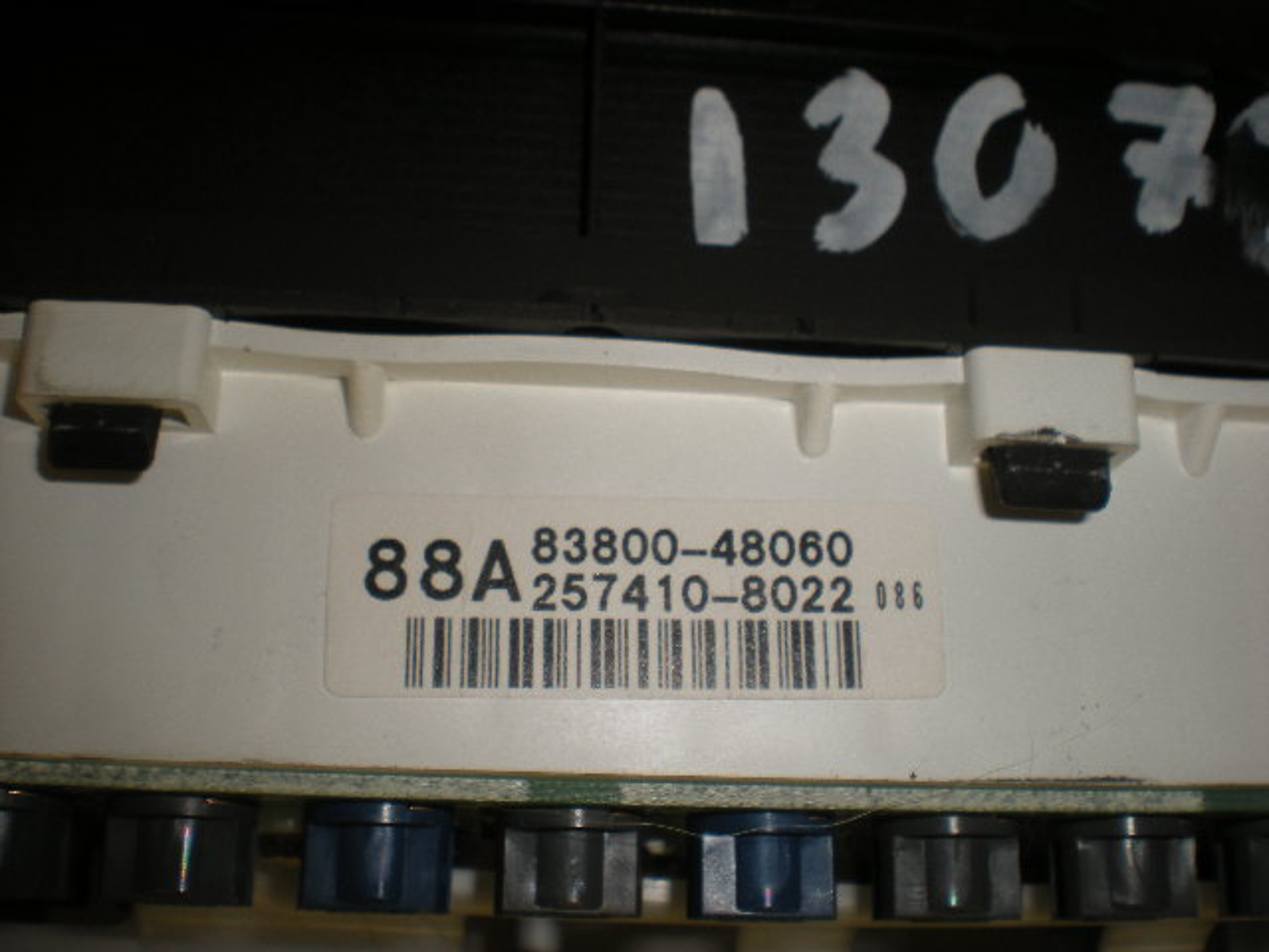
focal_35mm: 38
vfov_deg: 37.7
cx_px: 634
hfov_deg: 49.0
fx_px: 1393
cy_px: 476
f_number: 4.6
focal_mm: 6.3
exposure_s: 1/60
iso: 64
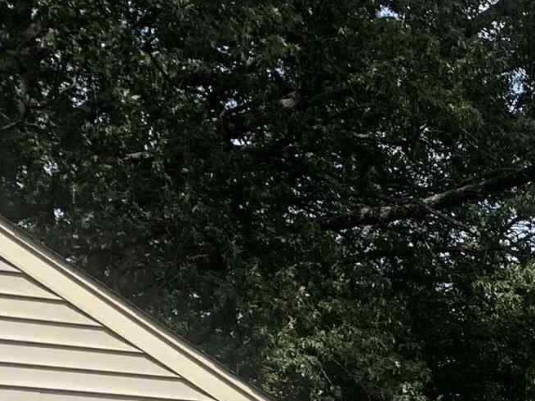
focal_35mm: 122
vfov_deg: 10.6
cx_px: 805
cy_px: 923
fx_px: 1885
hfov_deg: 15.0
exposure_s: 1/1953
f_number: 1.8
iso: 25
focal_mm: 4.25
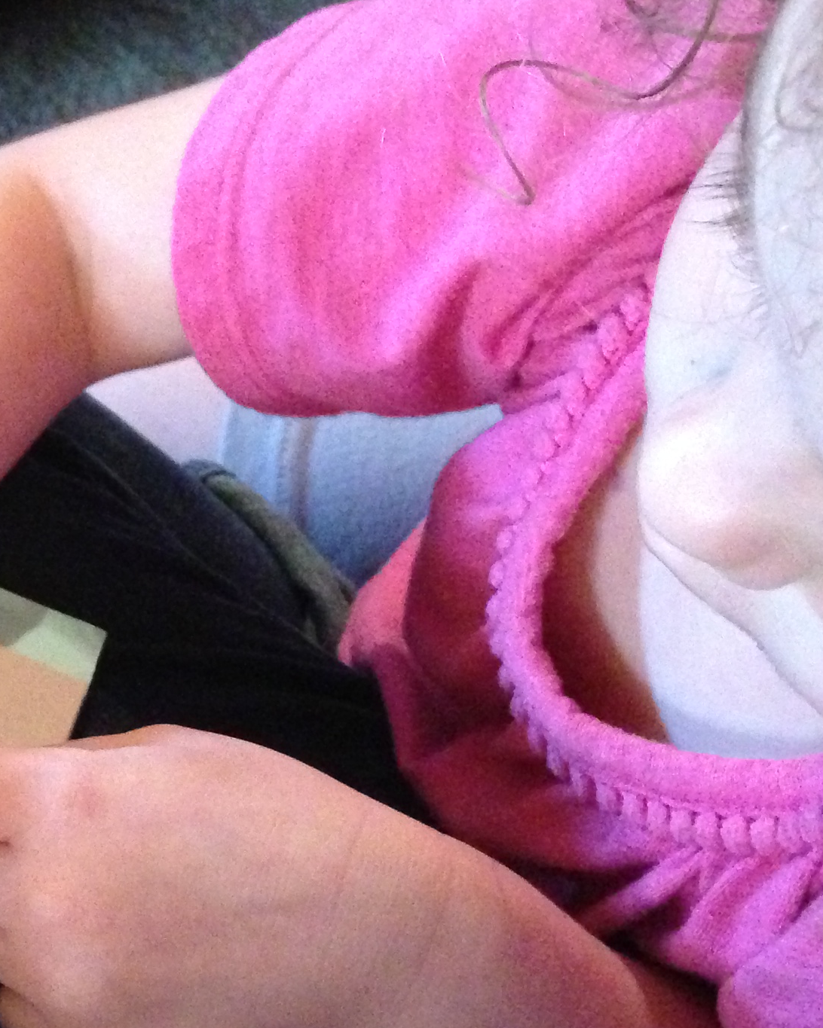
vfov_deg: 24.7
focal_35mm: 77
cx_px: -227
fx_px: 2344
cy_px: 592
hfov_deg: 18.6
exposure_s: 1/15
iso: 800
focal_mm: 4.13
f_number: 2.4
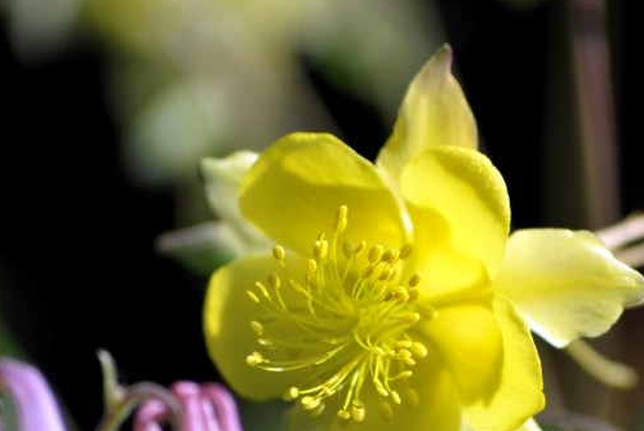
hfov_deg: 4.5
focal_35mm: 457
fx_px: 8185
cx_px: 440
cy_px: 305
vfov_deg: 3.0
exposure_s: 1/800
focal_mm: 190
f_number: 5.6
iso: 200
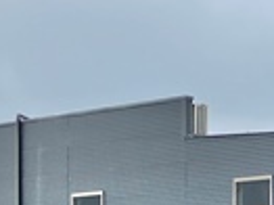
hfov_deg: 11.5
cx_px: 452
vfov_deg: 9.0
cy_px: 257
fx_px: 1289
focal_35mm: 163
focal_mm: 3.99
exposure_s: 1/838
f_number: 1.8
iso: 32
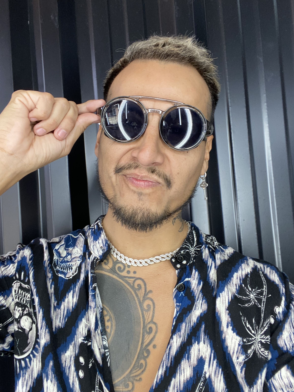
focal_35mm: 30
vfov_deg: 60.0
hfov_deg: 46.8
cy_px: 196
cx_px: 147
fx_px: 340
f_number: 2.2
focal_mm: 2.71
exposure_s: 1/50
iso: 80
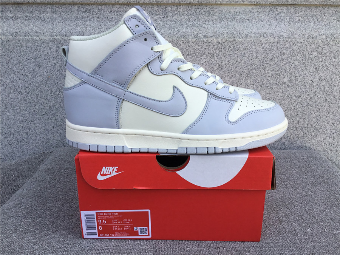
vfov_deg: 45.4
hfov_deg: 58.4
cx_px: 170
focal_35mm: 31
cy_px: 128
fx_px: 304
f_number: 2.4
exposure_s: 1/727
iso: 25
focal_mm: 3.3
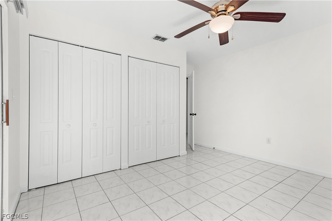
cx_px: 166
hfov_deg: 96.8
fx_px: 147
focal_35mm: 16
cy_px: 110
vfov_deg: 73.7
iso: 320
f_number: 10
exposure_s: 1/20
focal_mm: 16
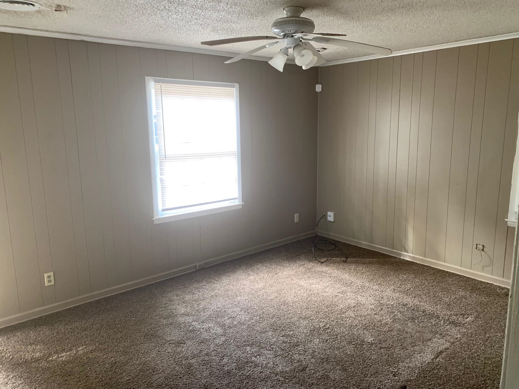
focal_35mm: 26
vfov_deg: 53.1
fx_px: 390
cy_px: 194
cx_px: 260
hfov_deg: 67.3
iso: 125
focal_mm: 4.25
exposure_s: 1/60
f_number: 1.8
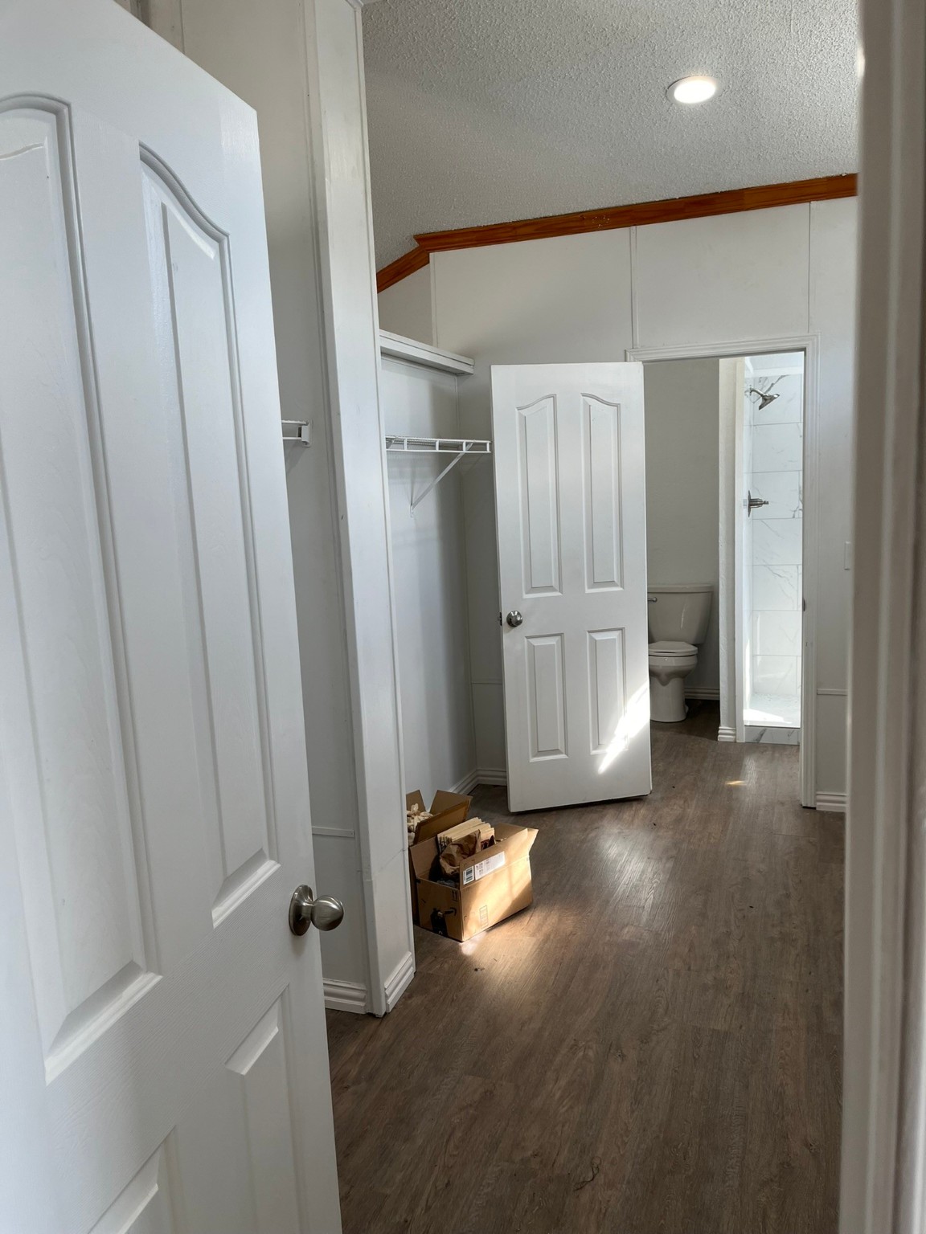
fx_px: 927
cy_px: 617
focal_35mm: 26
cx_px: 463
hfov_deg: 53.1
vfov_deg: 67.3
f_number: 1.6
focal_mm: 5.1
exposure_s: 1/120
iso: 40
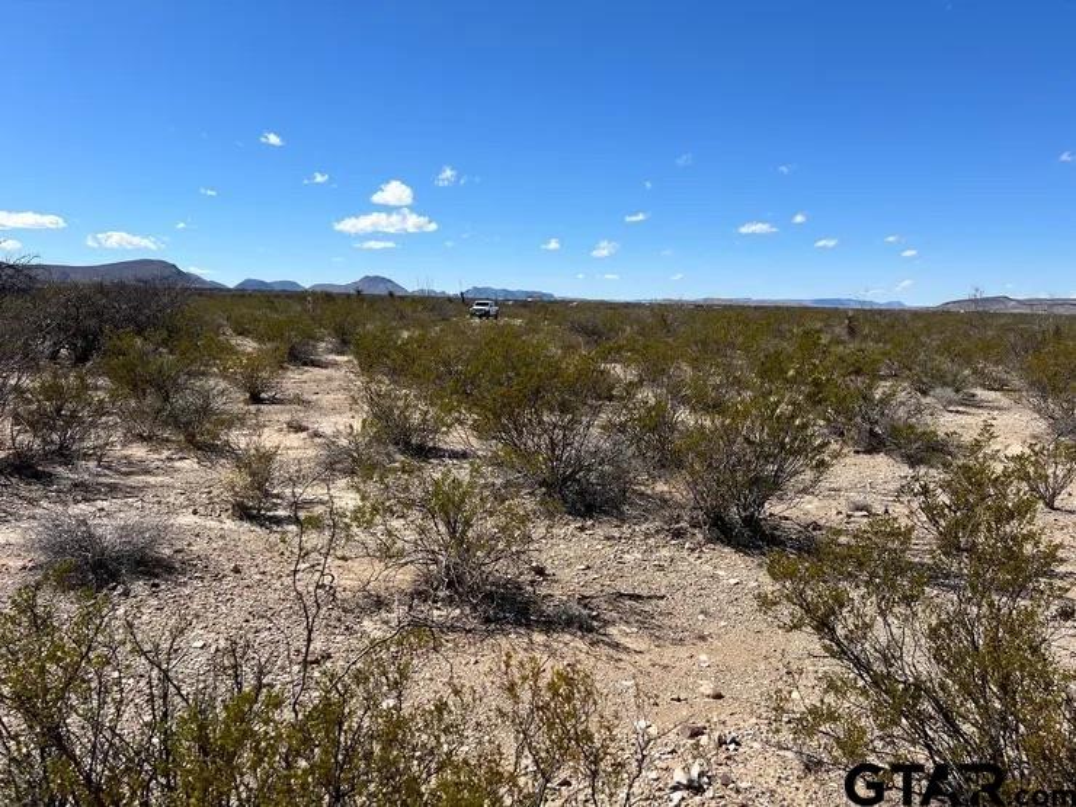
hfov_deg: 67.3
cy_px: 404
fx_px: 808
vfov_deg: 53.1
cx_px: 538
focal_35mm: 26
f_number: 1.5
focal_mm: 5.7
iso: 50
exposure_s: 1/5319
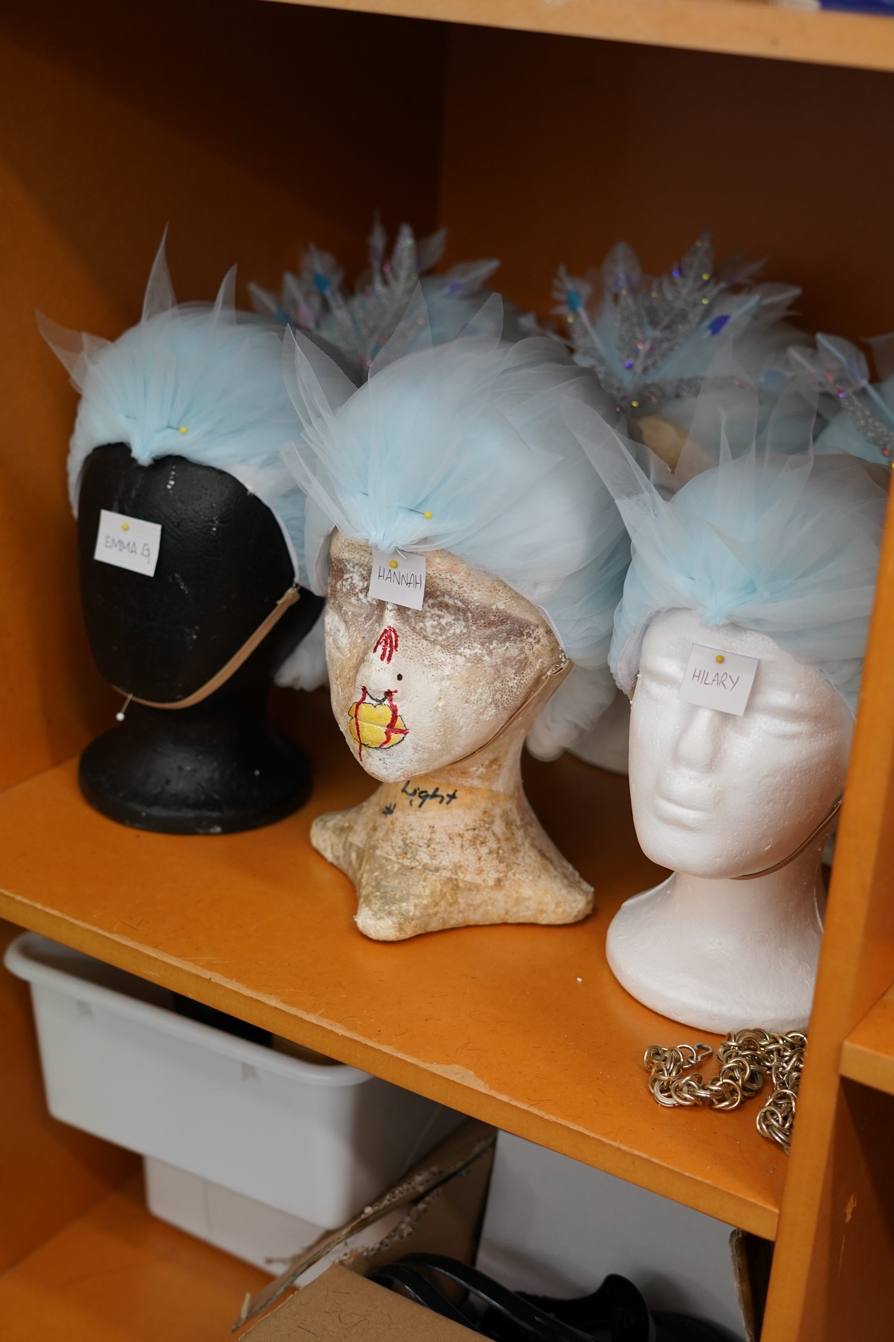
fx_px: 1862
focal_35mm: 50
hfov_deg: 27.0
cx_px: 447
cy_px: 671
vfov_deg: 39.6
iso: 1600
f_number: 3.2
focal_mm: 50
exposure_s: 1/160
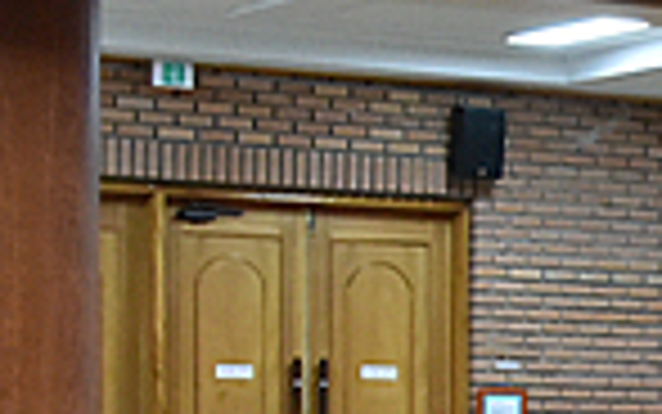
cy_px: 538
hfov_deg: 10.0
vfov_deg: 6.7
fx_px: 3501
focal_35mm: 194
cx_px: 1310
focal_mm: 35
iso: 5600
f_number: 6.3
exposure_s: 1/125
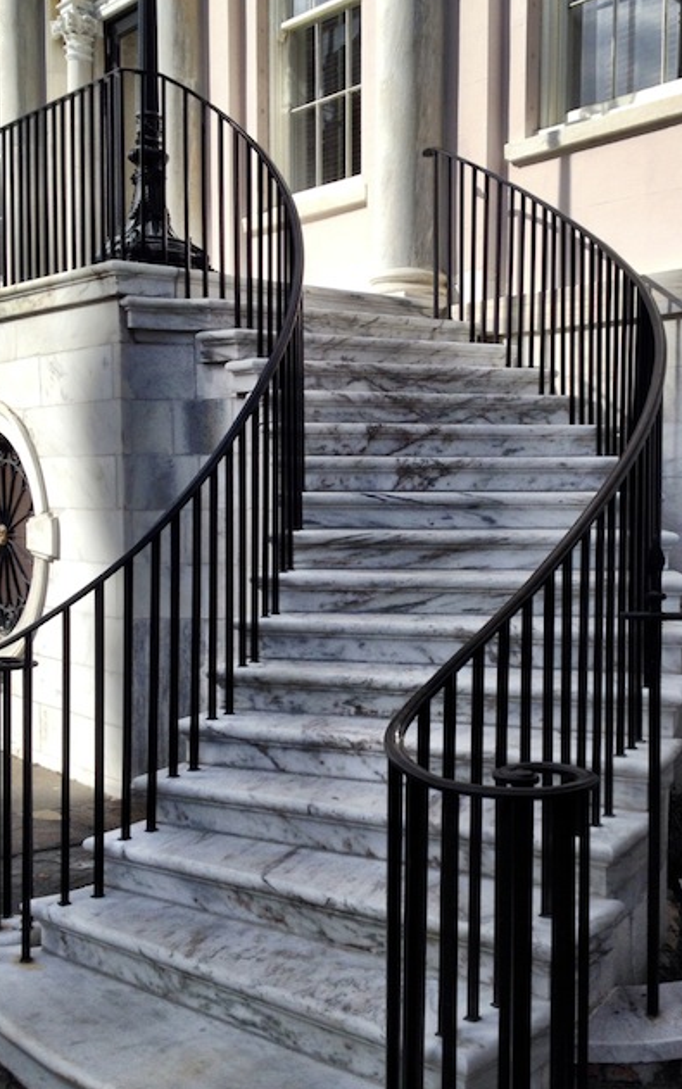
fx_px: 1396
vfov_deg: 42.6
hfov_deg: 27.4
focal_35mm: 47
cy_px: 564
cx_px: 399
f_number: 2.4
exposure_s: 1/1727
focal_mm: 4.28
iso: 50
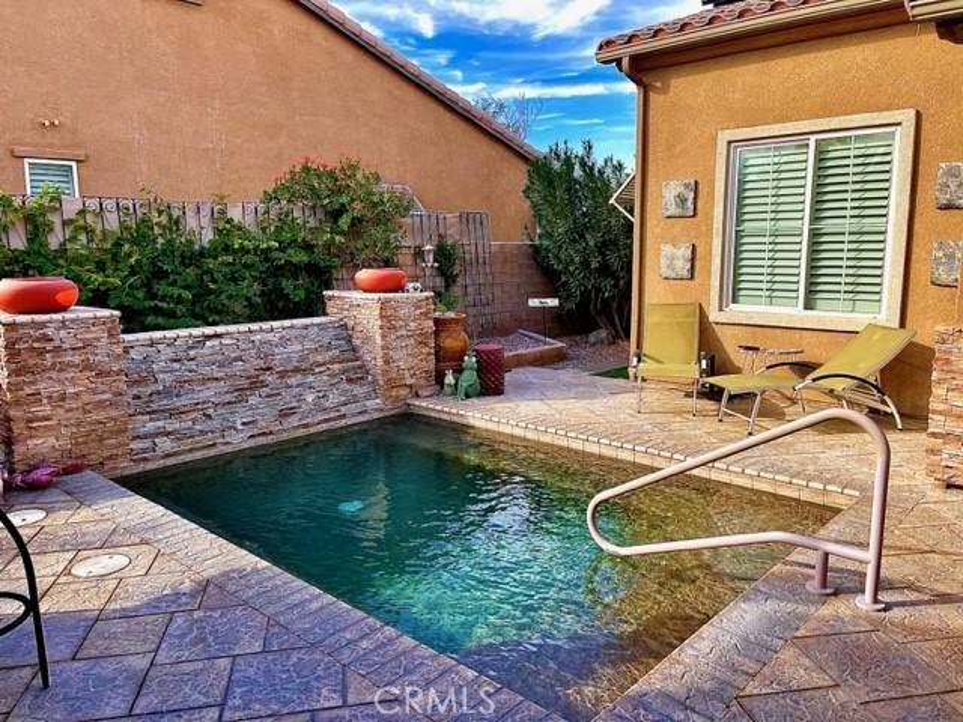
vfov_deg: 53.1
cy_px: 361
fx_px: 723
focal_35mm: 26
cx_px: 482
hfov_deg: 67.3
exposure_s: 1/978
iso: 32
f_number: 1.6
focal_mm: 5.1
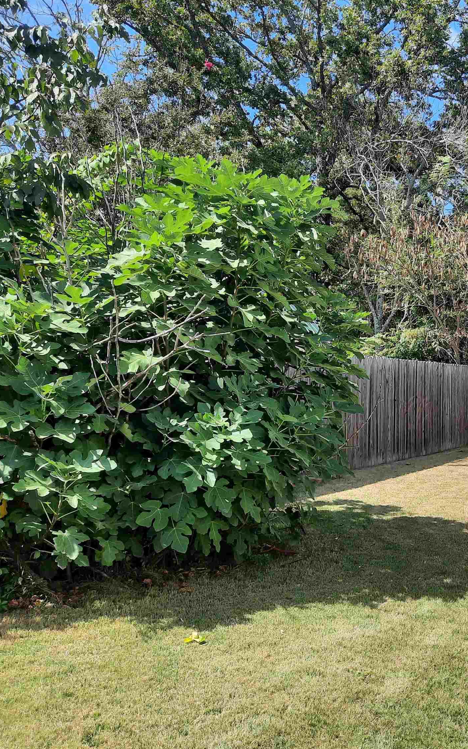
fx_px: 735
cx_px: 443
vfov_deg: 54.0
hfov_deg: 33.0
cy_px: 380
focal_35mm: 36
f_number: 2
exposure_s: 1/495
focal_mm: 4.6
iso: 32
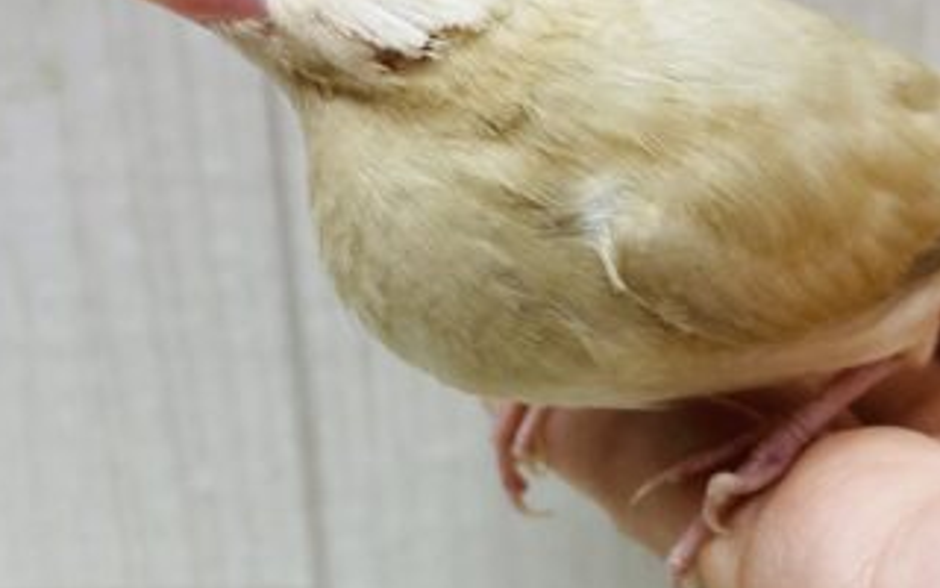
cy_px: 85
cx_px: 711
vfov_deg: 23.9
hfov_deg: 37.2
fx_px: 1358
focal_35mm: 53
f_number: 1.8
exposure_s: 1/100
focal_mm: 4.25
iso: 80
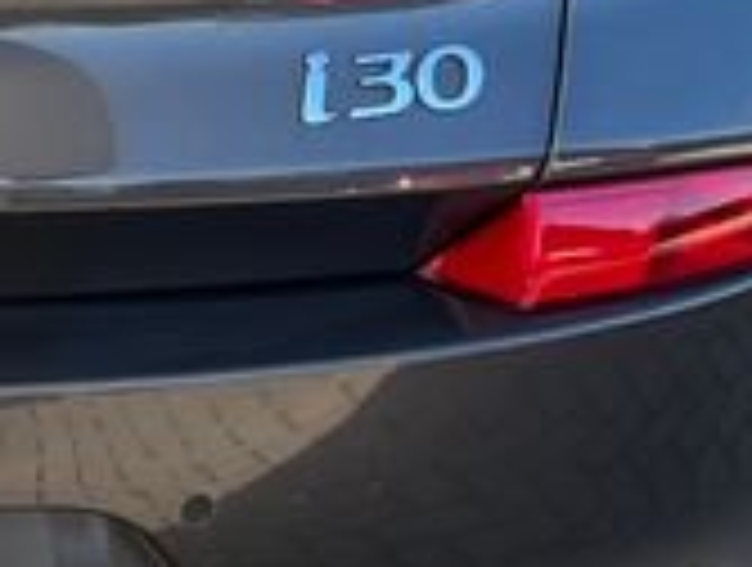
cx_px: -612
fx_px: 3462
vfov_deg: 9.2
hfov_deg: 11.5
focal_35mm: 159
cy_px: -130
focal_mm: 5.1
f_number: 1.6
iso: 50
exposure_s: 1/742
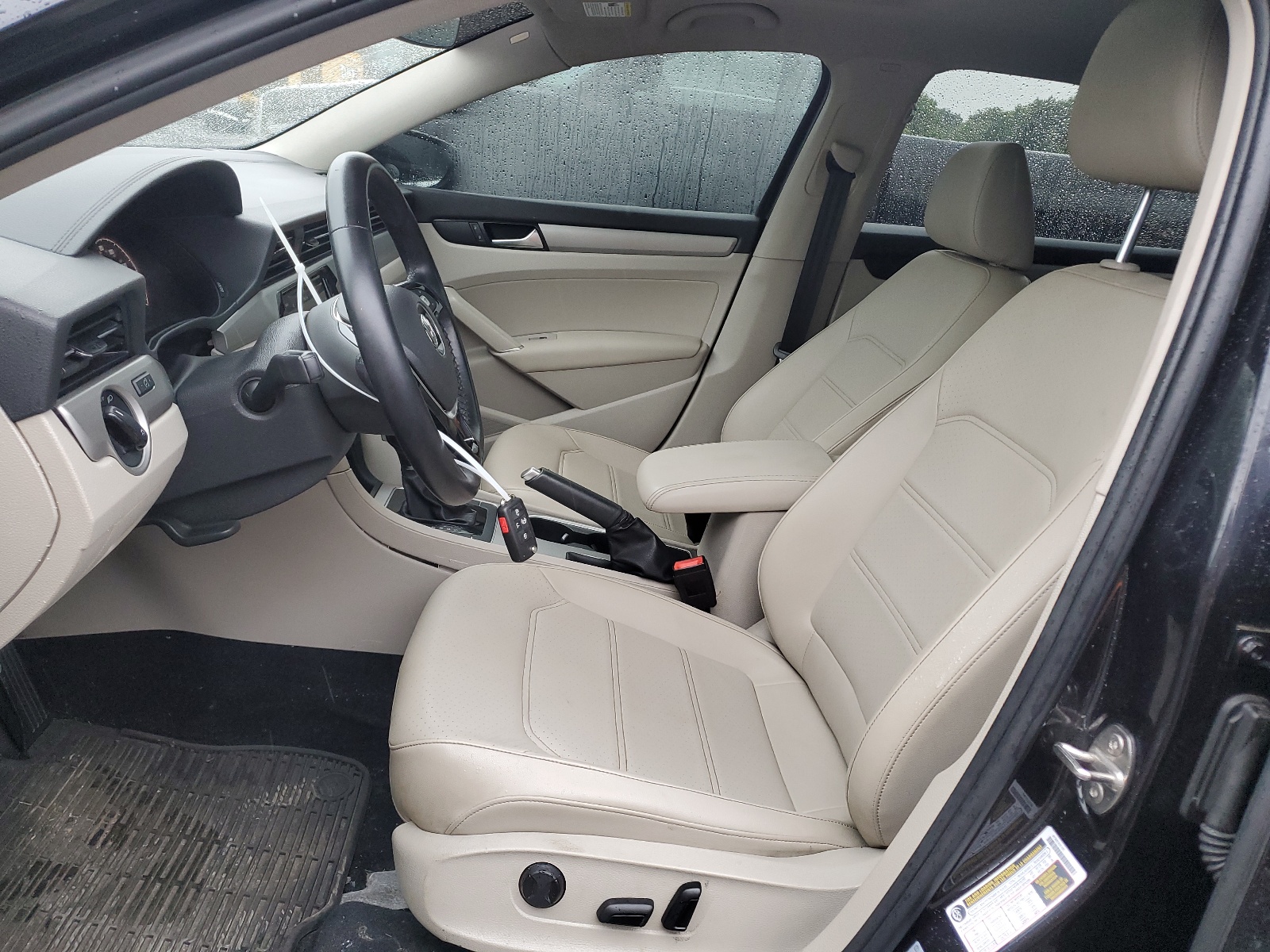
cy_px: 476
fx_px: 954
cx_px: 635
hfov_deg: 67.3
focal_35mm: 26
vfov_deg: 53.1
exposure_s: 1/120
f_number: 1.5
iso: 94
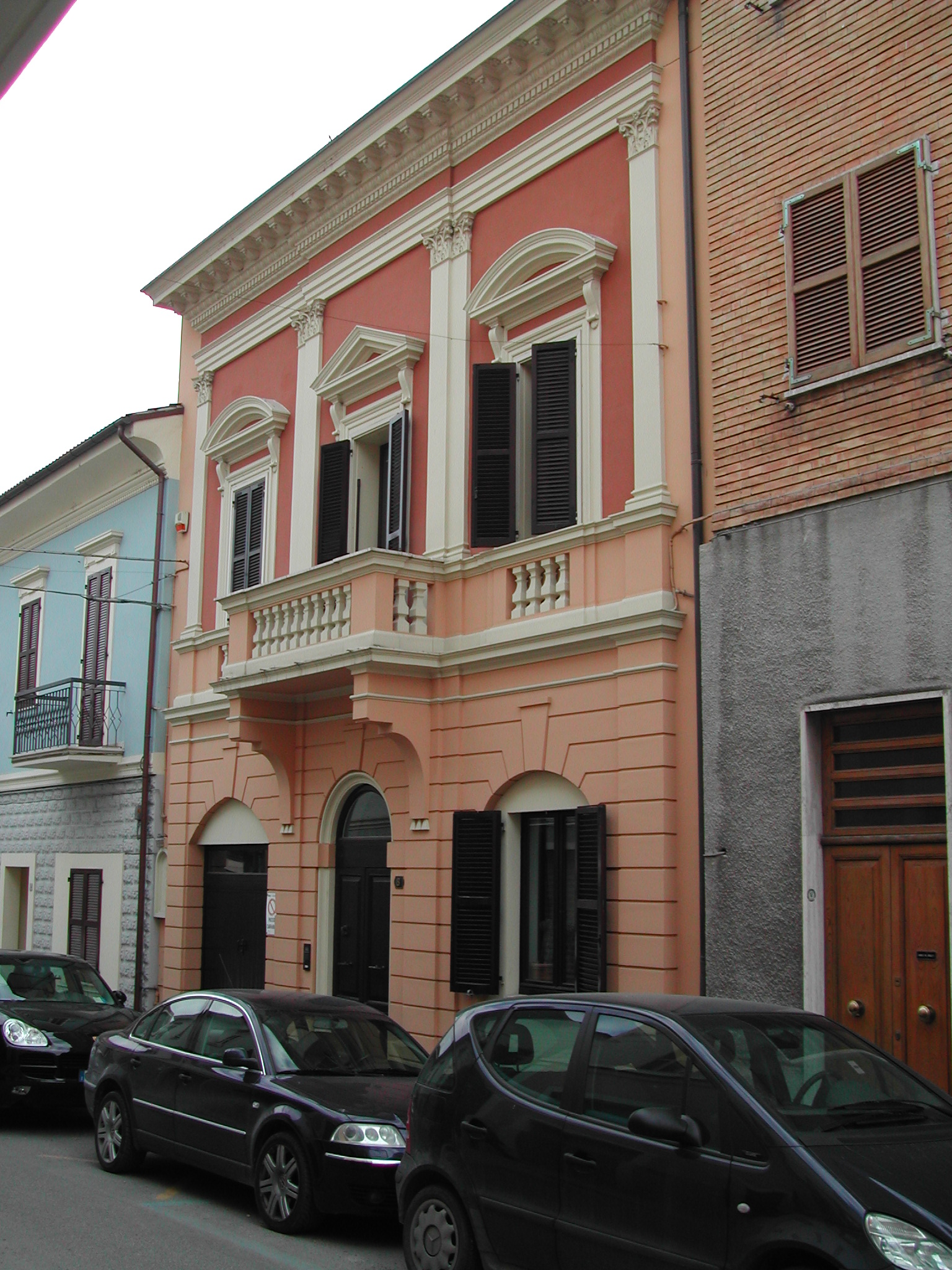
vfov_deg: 49.0
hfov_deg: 37.7
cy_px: 635
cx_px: 476
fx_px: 1393
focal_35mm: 38
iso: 100
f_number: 2.8
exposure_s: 1/415
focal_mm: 8
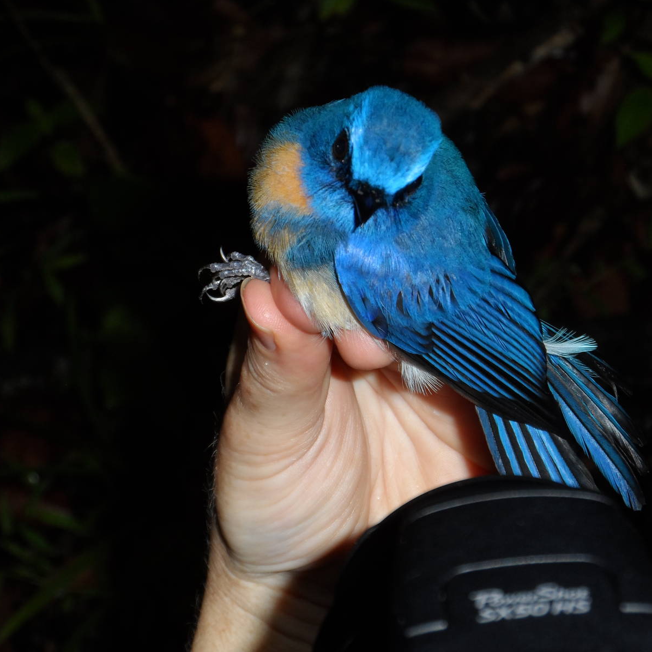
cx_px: 430
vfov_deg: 14.2
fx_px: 2621
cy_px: 325
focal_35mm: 123
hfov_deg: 14.2
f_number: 4.6
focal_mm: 17
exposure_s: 1/60
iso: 100
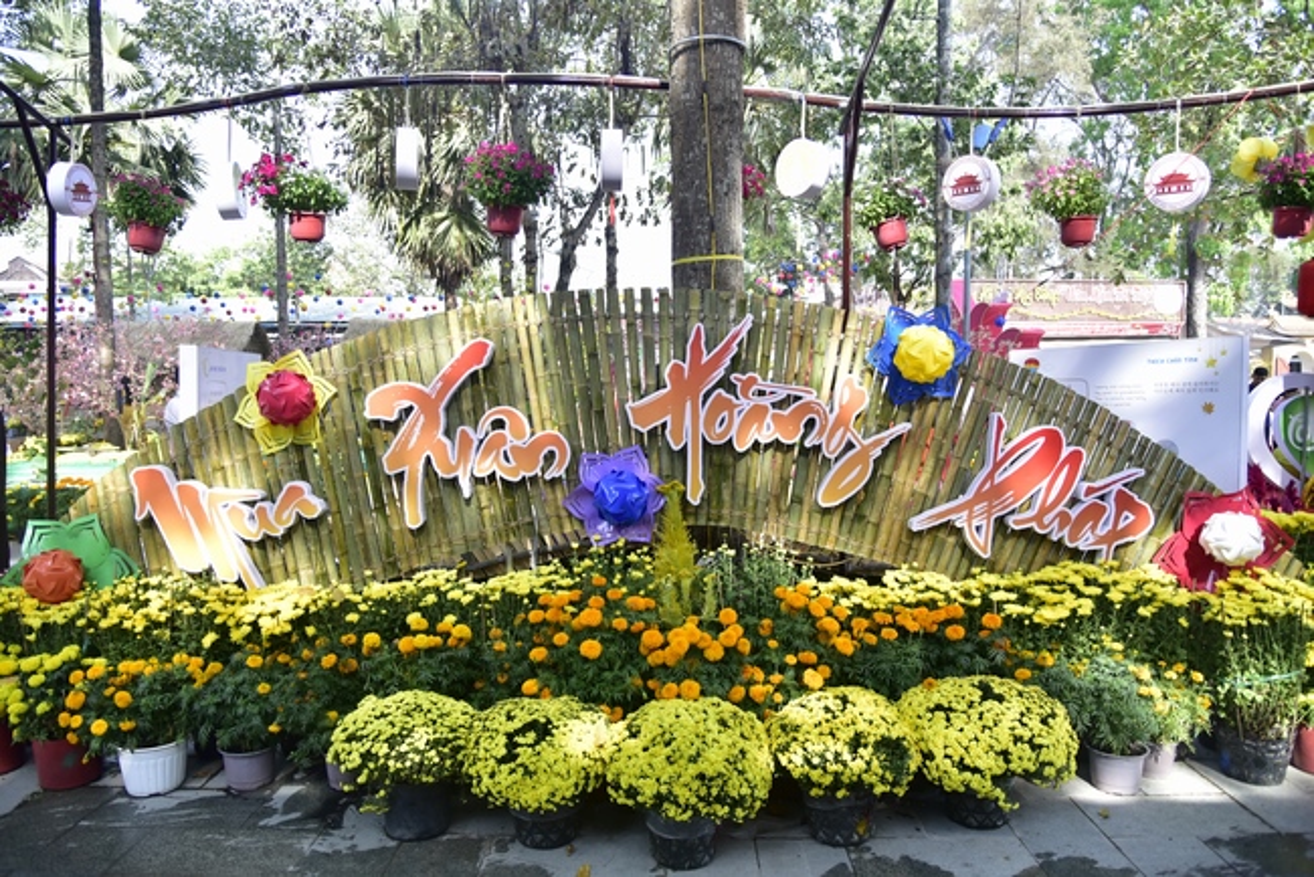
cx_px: 657
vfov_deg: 53.2
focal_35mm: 24
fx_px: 876
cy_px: 438
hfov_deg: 73.7
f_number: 4
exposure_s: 1/640
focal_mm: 24
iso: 500
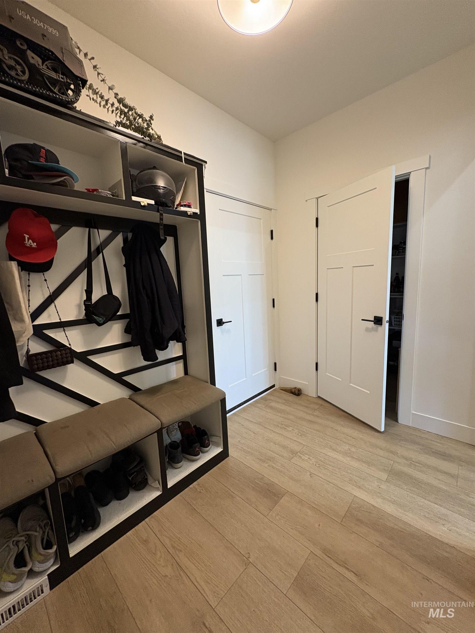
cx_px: 238
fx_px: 256
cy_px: 316
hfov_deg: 85.7
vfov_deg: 102.1
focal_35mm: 14
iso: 250
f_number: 2.2
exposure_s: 1/60
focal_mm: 2.22
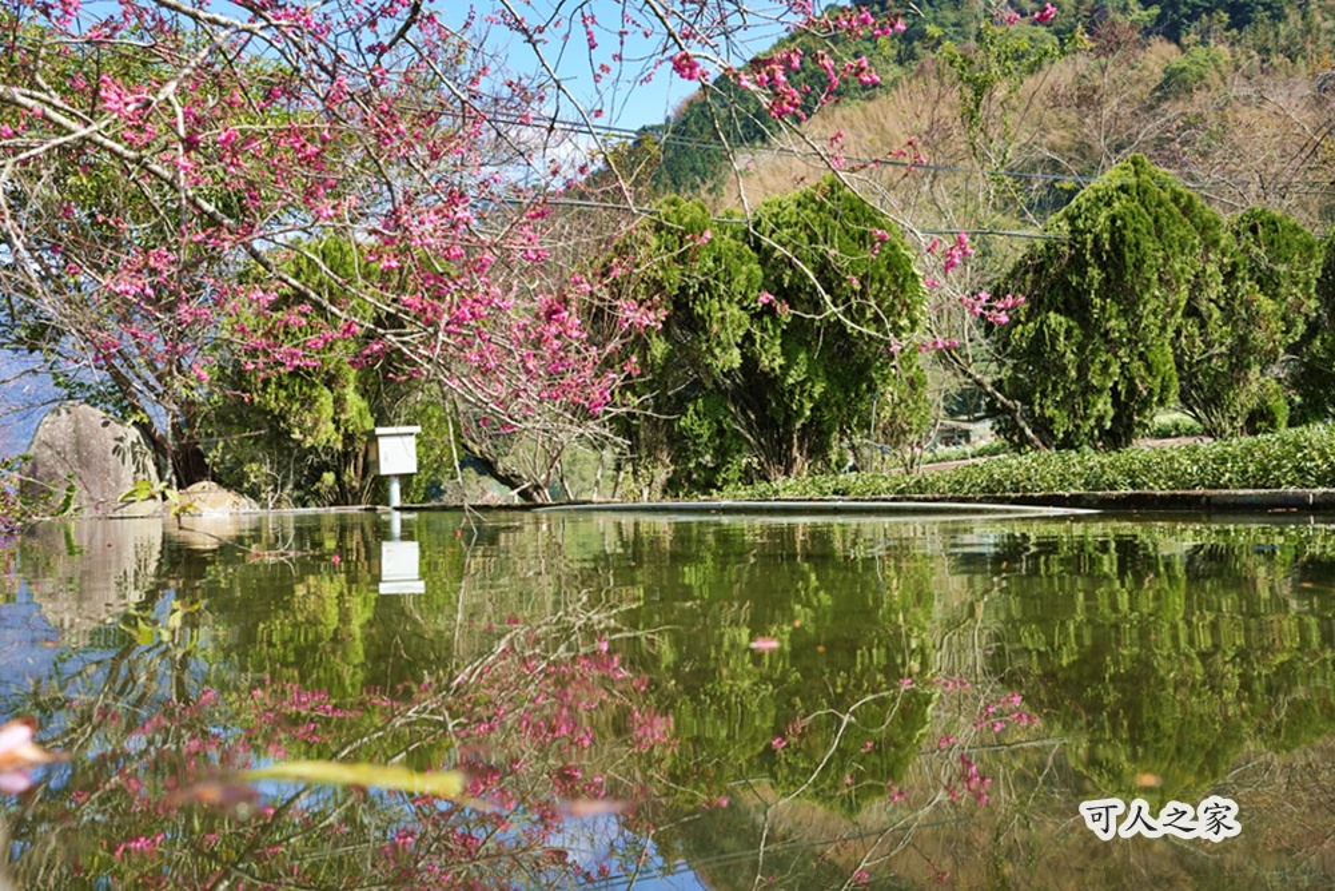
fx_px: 1372
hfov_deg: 51.9
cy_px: 446
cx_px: 668
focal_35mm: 37
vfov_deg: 36.0
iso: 500
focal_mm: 37
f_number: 8
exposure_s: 1/500
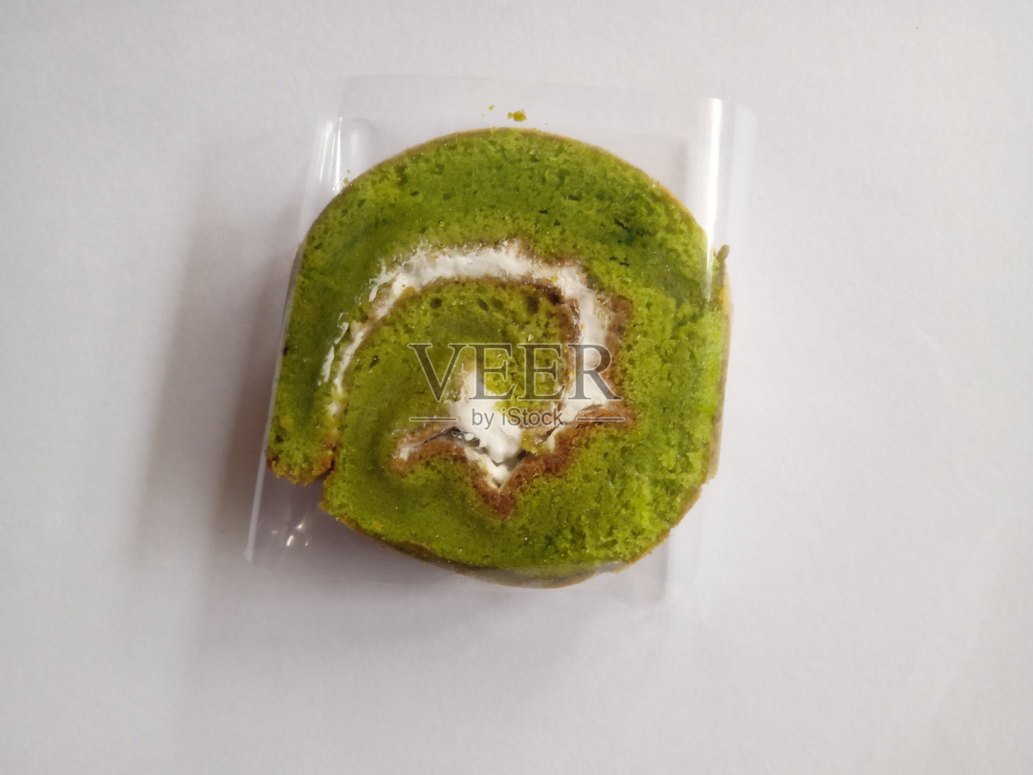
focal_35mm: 26
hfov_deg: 67.3
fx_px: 776
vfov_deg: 53.1
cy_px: 388
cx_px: 516
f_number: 2.2
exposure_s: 1/25
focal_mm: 3.46
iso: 562
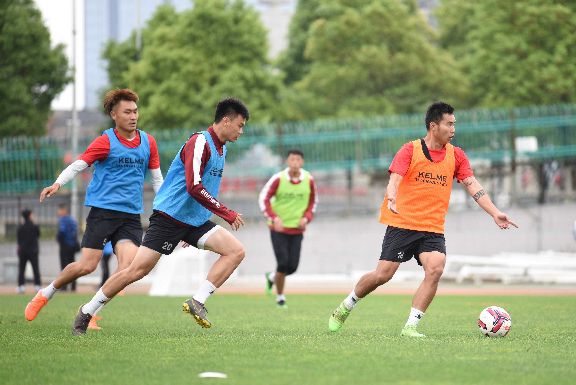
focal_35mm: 200
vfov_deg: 6.9
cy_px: 192
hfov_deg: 10.3
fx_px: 3201
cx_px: 288
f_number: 2.8
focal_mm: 200
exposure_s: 1/1250
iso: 640
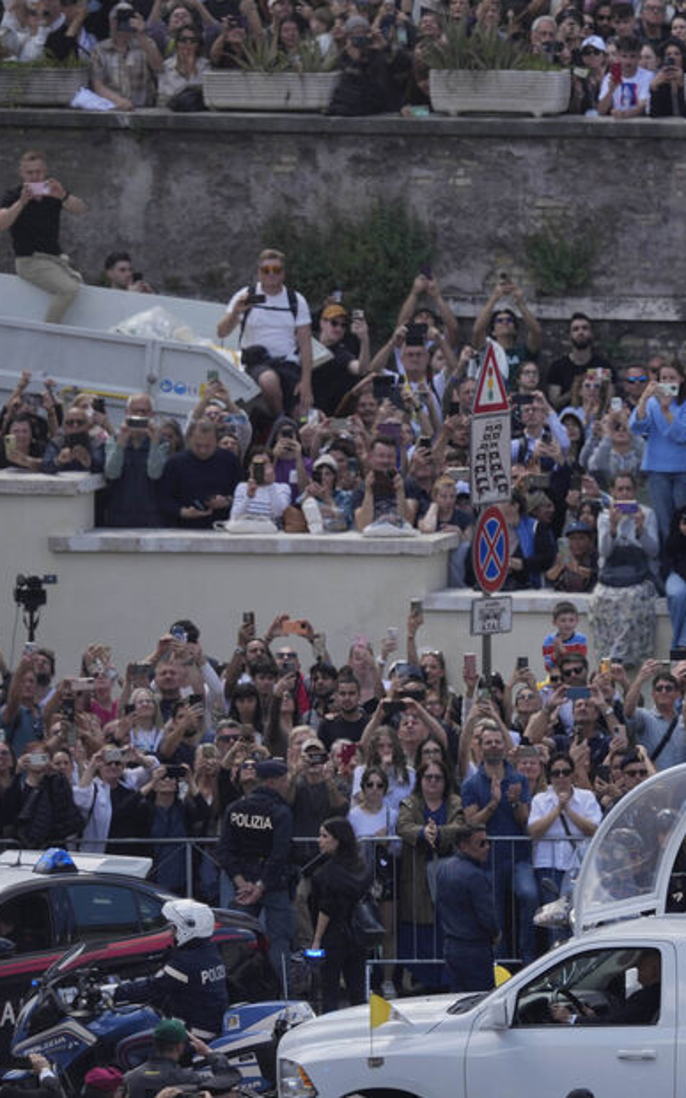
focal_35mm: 921
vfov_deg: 2.3
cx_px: 631
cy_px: 549
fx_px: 27544
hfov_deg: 1.4
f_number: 5.6
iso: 400
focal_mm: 600
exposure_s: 1/800
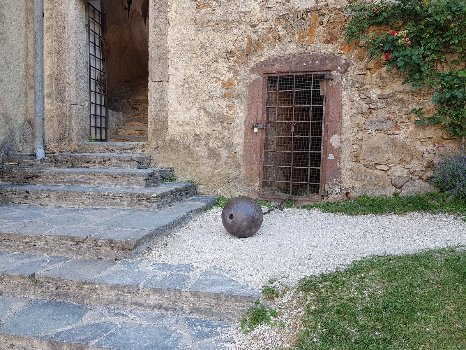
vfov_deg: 53.1
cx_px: 233
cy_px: 175
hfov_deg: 67.3
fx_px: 350
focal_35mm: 26
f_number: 1.7
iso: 50
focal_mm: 4.2
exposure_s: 1/153
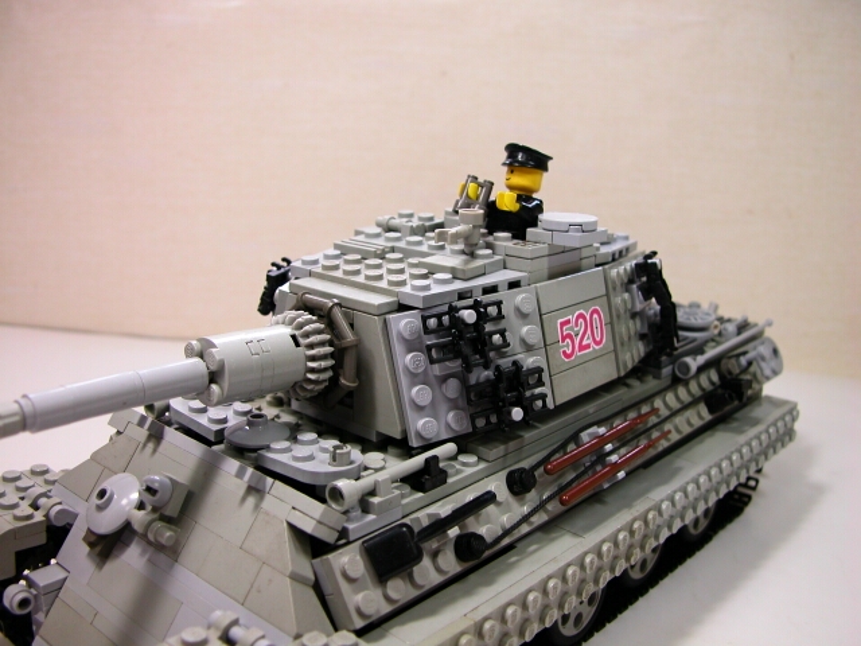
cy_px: 323
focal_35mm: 36
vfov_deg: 39.7
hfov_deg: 51.4
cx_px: 430
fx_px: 895
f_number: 2.8
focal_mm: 9.2
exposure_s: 1/38.1
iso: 100
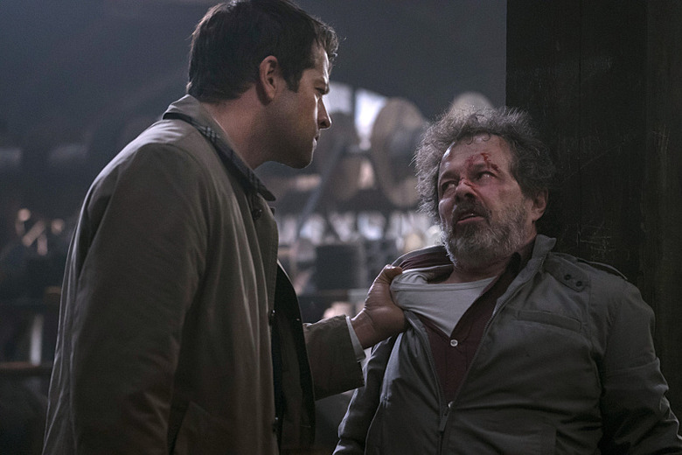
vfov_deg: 9.9
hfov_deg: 14.8
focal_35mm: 139
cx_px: 341
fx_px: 2633
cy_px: 228
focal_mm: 139
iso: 8000
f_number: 4
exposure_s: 1/200
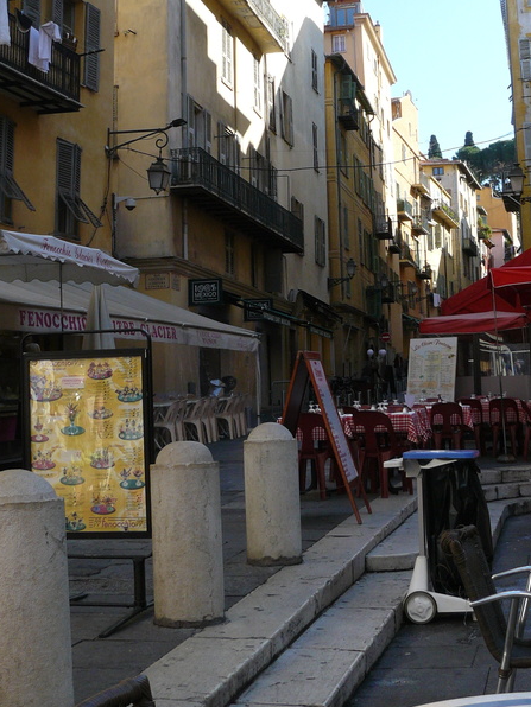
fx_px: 1186
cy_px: 197
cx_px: 337
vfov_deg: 32.7
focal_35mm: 58
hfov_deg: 25.1
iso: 100
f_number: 5
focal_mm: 6
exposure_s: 1/200
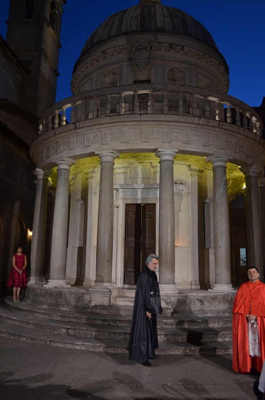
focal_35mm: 27
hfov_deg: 47.7
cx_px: 132
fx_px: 300
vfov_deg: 67.5
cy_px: 200
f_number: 4
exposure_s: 1/30
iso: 800
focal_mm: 18
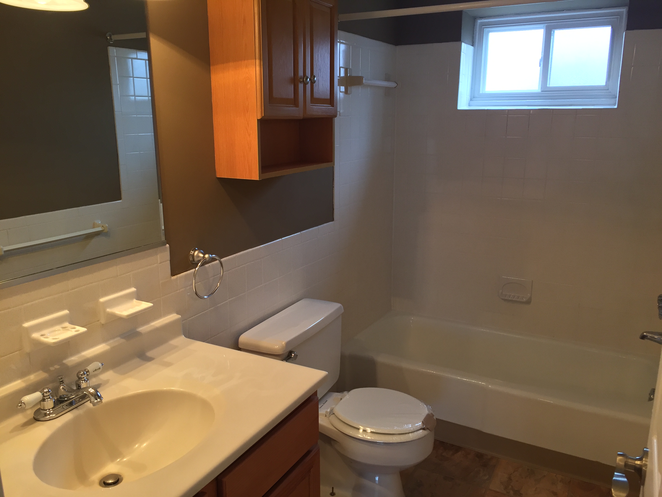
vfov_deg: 48.2
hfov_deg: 61.7
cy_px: 248
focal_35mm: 29
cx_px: 331
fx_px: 555
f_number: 2.2
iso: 100
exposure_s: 1/30
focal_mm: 4.15
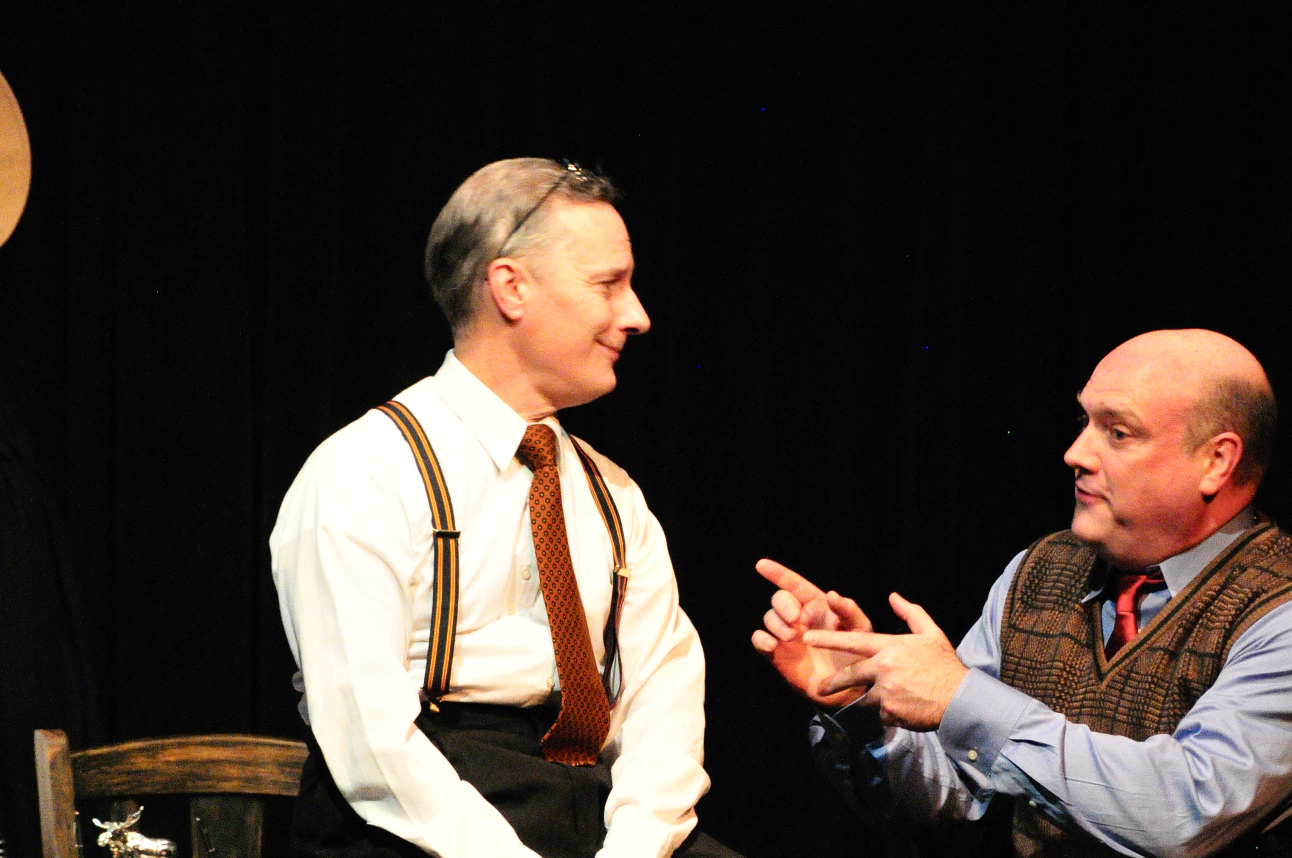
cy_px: 597
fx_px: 8486
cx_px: 632
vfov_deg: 5.8
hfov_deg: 8.7
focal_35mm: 237
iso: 5000
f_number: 5.6
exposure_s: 1/30
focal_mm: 105
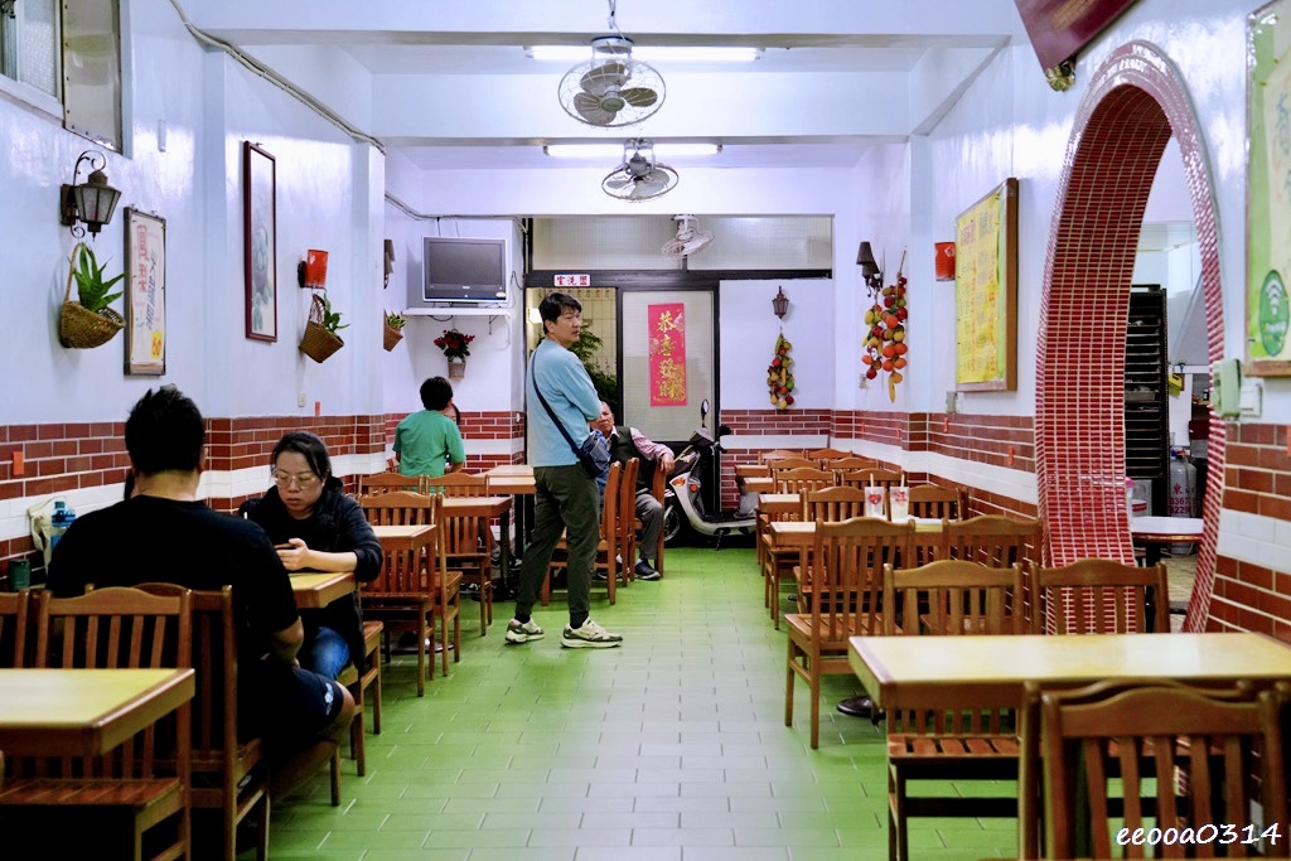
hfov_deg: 43.6
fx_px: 1614
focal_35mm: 45
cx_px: 646
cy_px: 430
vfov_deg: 29.9
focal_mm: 45
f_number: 4
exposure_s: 1/50
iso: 640
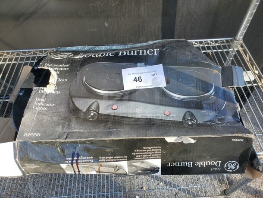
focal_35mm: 26
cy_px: 99
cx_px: 132
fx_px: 198
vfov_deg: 53.1
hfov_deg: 67.3
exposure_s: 1/284
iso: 50
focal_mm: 4.3
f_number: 2.4
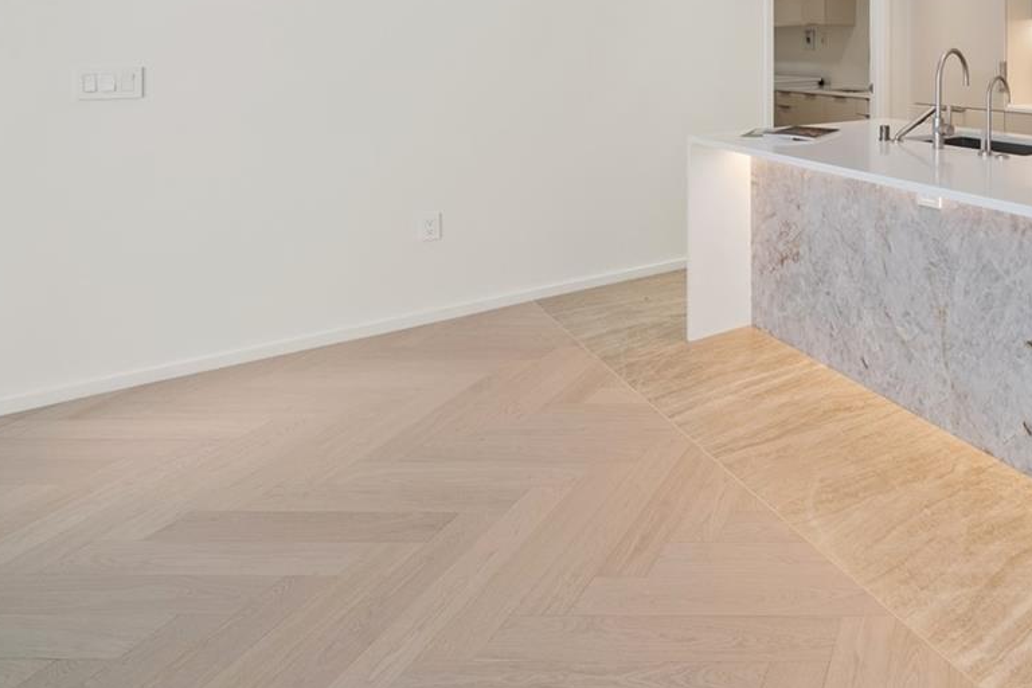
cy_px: 56
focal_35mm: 25
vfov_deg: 45.9
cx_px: 993
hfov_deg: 57.3
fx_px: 717
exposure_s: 1/3
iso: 125
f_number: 9
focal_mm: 12
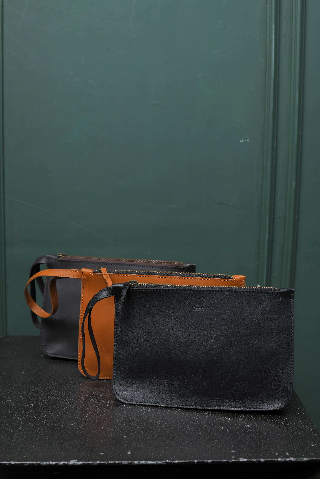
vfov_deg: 39.6
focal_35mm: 50
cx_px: 160
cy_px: 240
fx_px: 667
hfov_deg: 27.0
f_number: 8
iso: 320
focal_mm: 50
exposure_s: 1/250
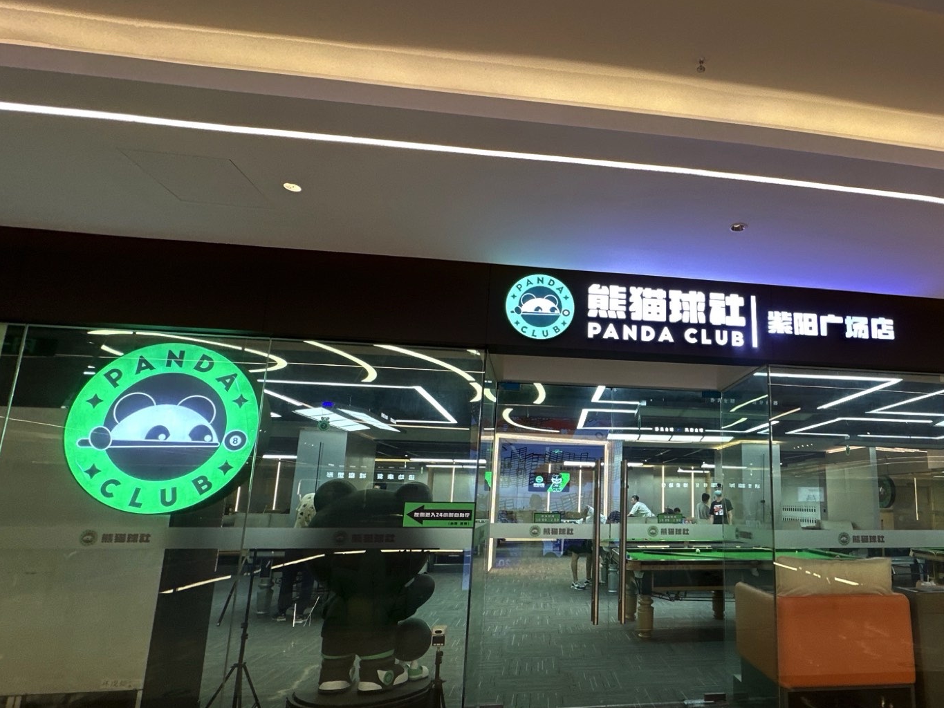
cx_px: 640
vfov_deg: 63.3
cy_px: 394
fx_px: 573
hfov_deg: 76.1
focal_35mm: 21
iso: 80
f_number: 2.2
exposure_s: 1/100
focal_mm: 2.22
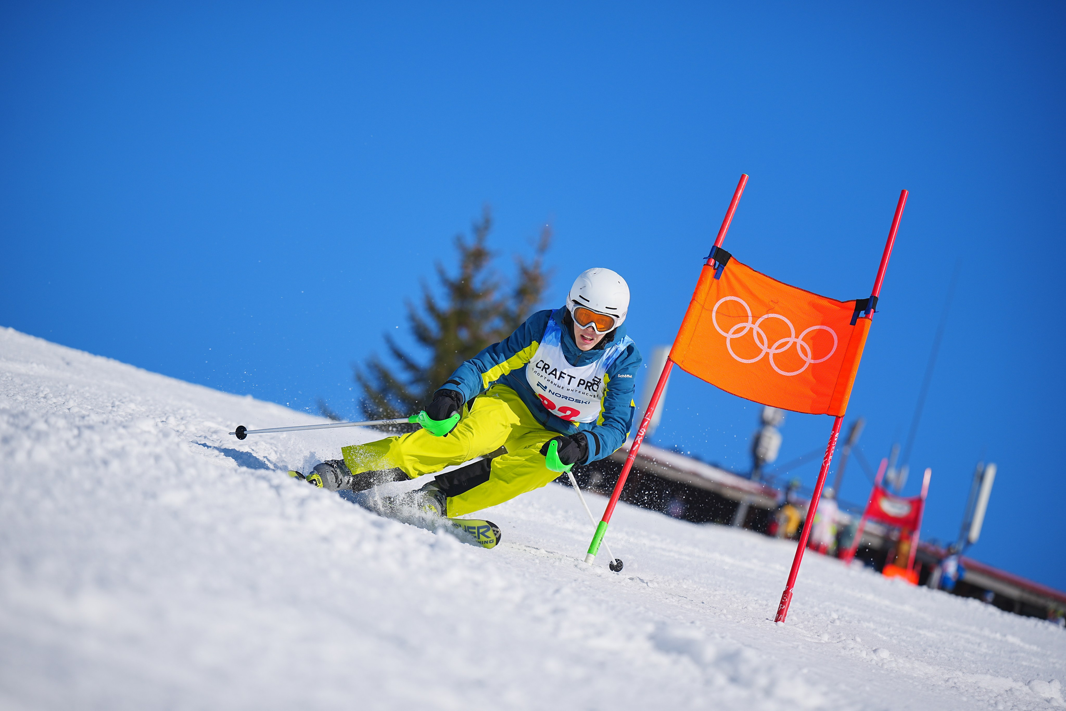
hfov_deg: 15.3
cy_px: 356
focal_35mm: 134
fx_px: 3968
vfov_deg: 10.2
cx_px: 533
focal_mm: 134
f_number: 2.8
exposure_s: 1/4000
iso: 100
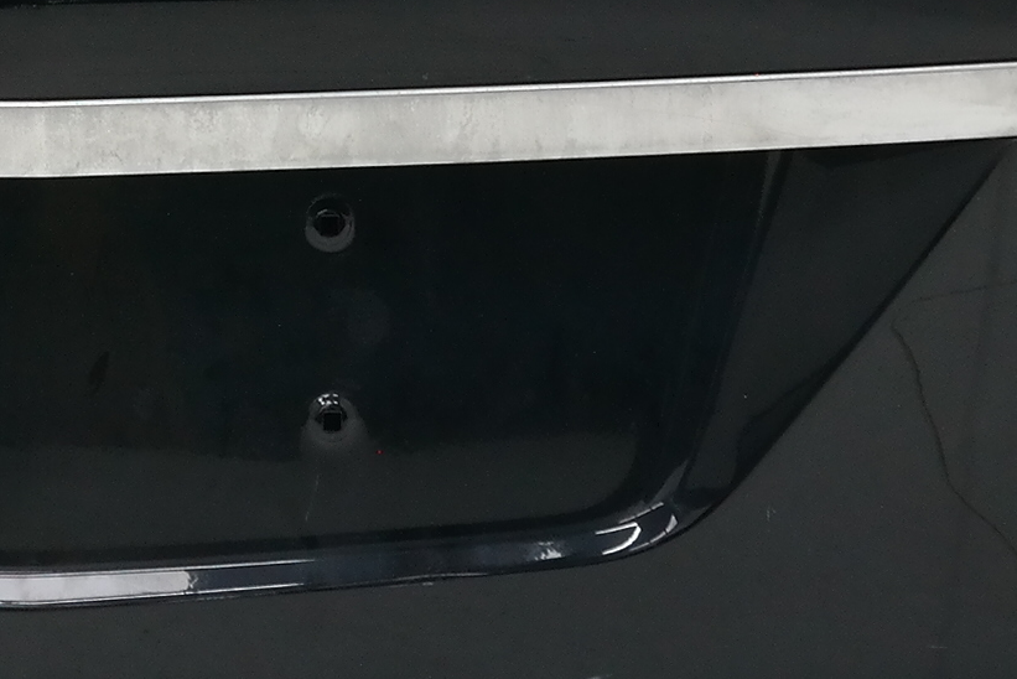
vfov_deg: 9.3
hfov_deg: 14.2
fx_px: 4013
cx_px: -12
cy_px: -425
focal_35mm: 142
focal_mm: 20
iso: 400
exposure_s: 1/40
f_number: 5.6
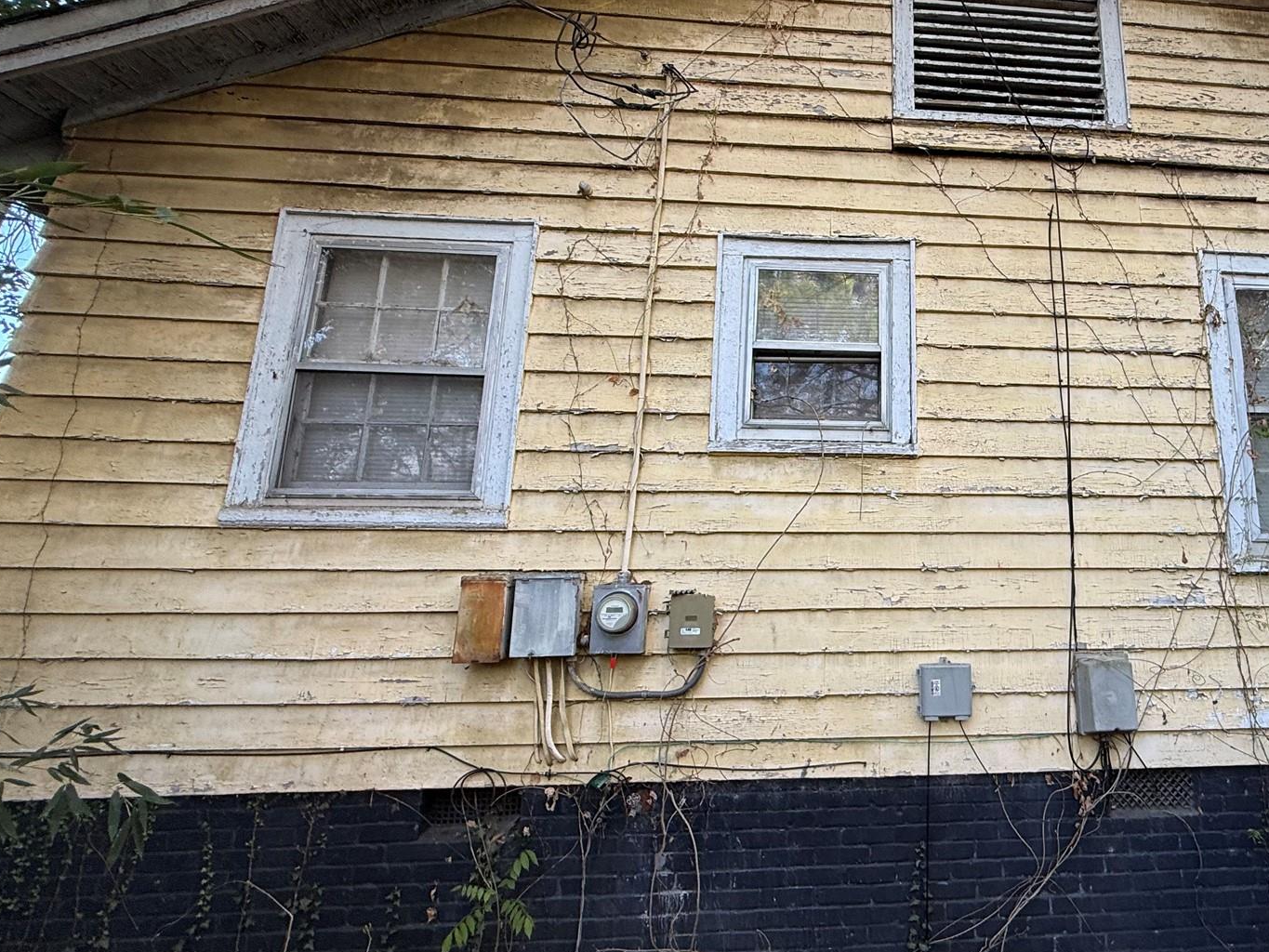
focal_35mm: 21
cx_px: 893
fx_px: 770
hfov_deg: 75.3
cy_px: 416
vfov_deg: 63.2
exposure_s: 1/99
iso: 64
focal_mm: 2.22
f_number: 2.2
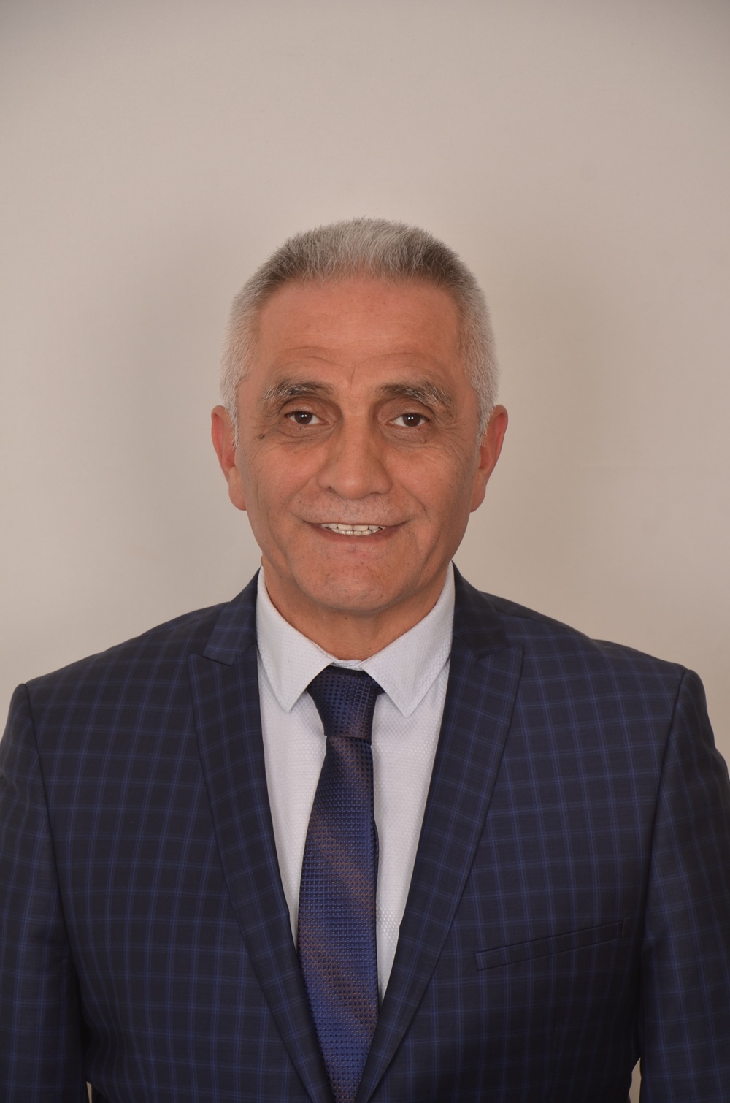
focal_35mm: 147
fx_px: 4492
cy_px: 552
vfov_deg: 14.0
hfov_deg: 9.3
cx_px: 365
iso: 160
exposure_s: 1/100
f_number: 8
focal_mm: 98
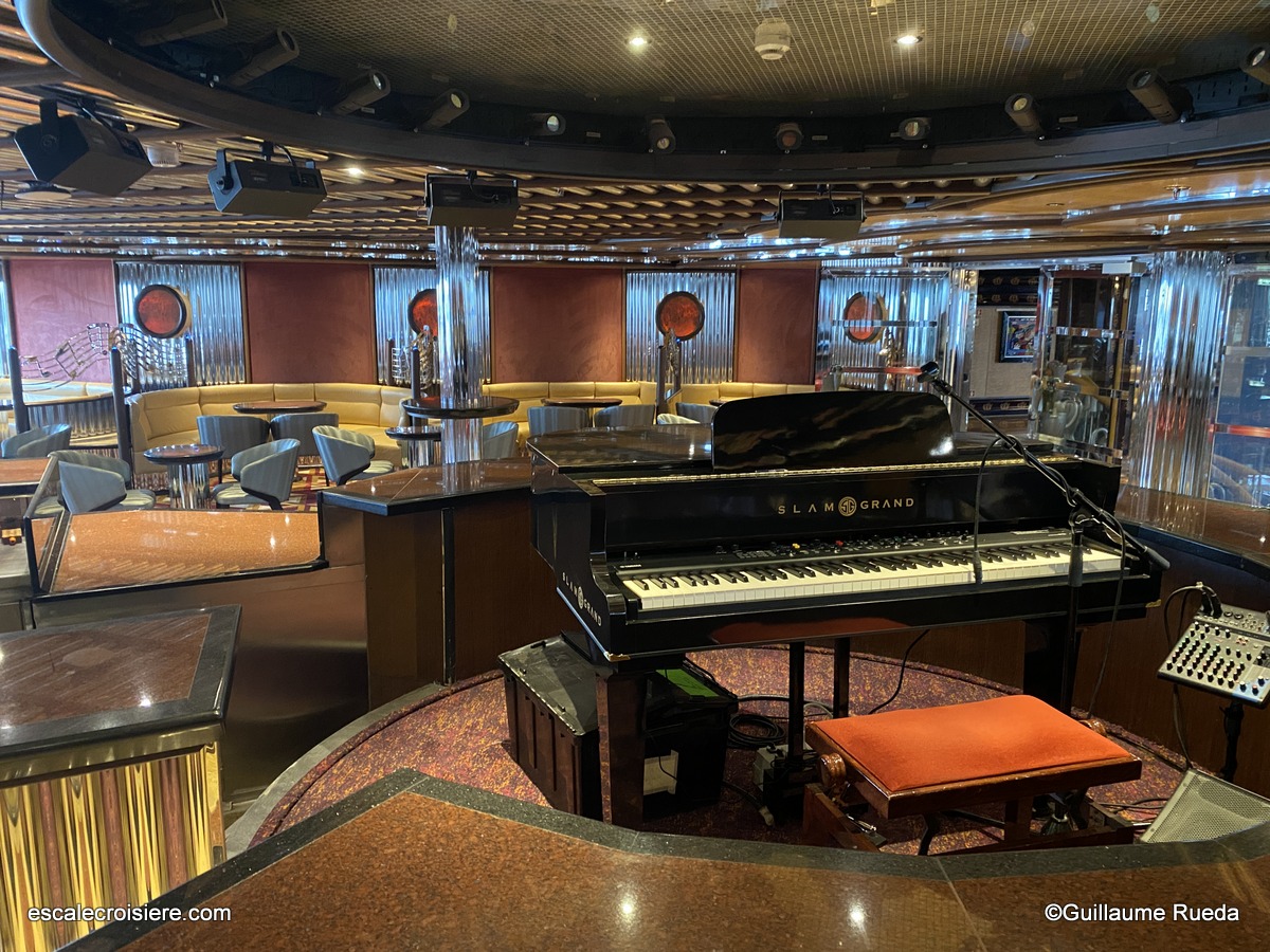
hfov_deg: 67.3
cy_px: 476
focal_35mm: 26
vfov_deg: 53.1
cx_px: 635
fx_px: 954
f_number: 1.8
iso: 640
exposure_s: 1/30
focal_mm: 4.25
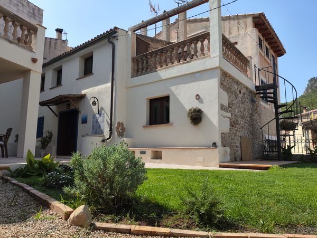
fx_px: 220
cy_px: 119
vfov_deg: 56.9
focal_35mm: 24
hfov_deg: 71.6
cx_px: 158
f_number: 1.8
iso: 50
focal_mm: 4.68
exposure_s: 1/1576
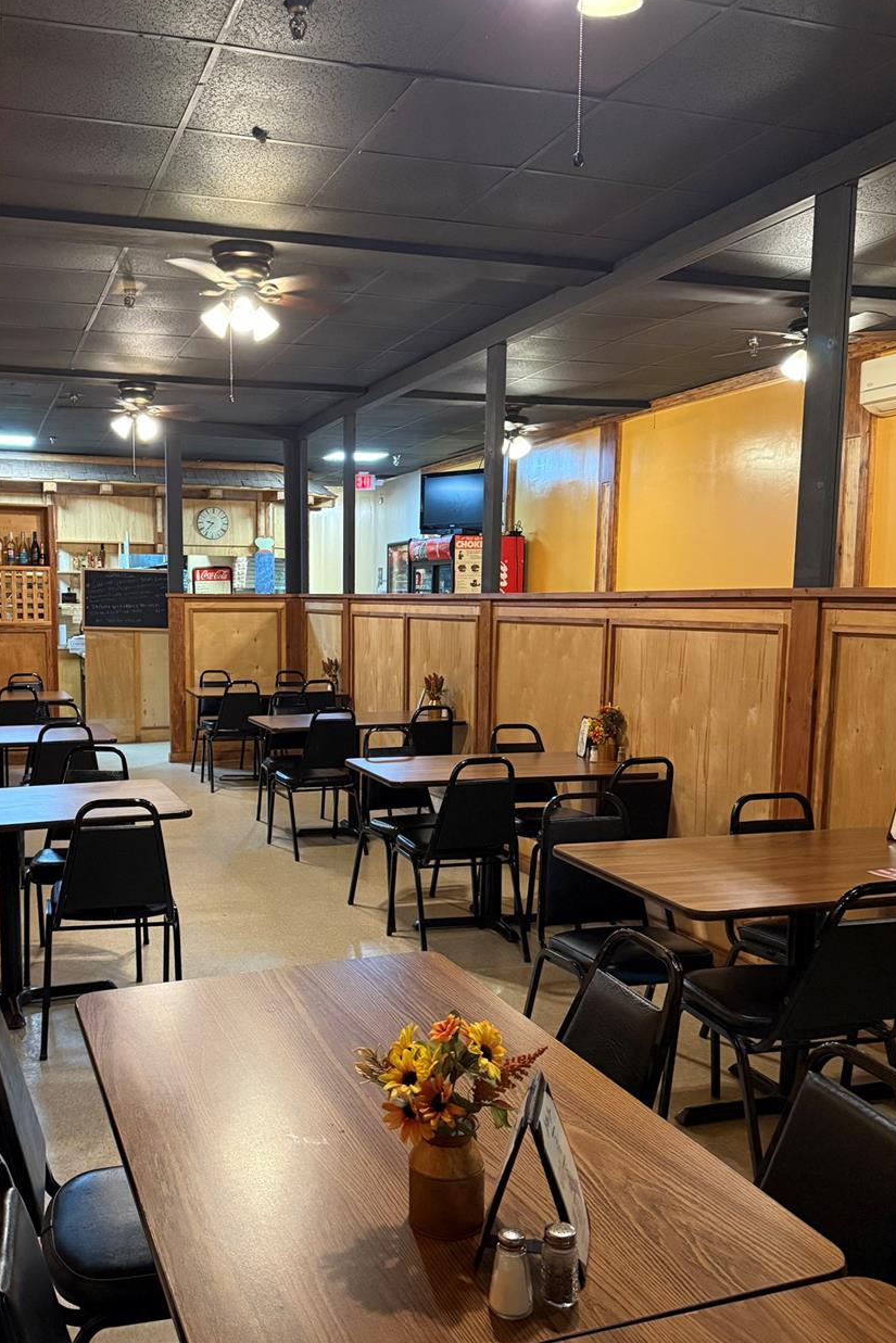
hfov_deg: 42.0
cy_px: 718
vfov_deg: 60.2
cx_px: 327
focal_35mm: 31
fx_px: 1157
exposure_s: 1/60
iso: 640
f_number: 1.78
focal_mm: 6.76
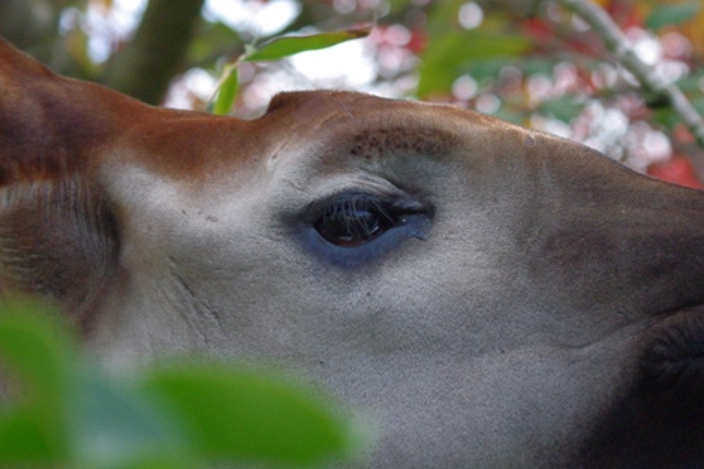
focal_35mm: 179
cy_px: 187
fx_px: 3499
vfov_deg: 7.7
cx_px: 316
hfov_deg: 11.5
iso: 800
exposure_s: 1/500
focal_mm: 70
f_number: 5.6
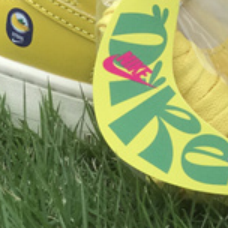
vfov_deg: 7.0
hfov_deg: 7.0
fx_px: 1826
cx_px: 392
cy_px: -125
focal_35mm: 245
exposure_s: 1/847
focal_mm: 6.6
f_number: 2.8
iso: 20
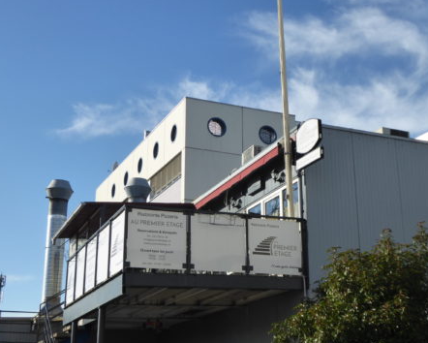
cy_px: 172
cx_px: 224
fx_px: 672
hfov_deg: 35.3
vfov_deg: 28.6
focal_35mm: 53
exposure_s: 1/800
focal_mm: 9
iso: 125
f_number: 4.1
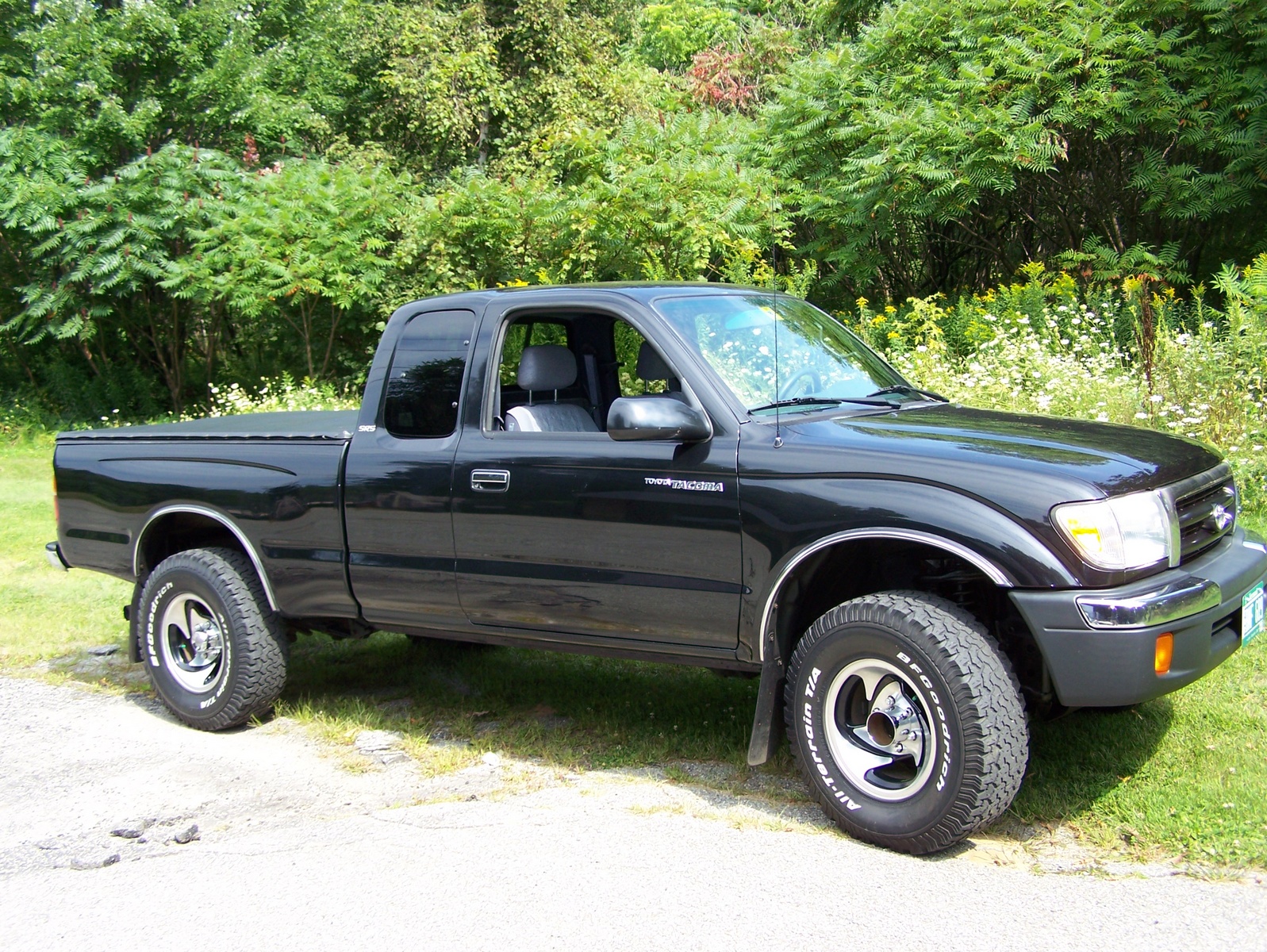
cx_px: 634
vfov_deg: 37.8
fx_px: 1392
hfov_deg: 48.9
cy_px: 476
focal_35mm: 38
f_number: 2.8
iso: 80
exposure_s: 1/320
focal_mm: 6.3
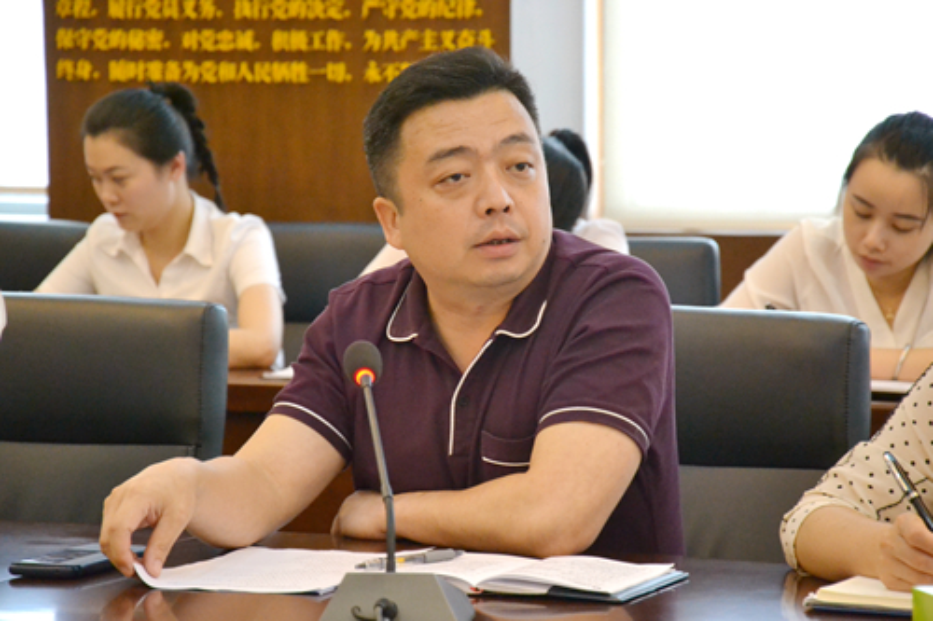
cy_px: 310
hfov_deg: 14.0
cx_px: 466
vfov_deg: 9.3
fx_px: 3808
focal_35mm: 147
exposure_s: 1/100
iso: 3200
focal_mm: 98
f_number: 5.6
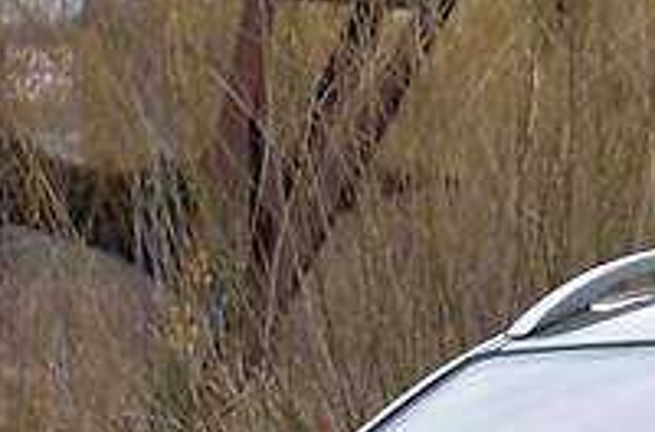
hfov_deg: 4.9
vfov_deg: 3.2
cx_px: 802
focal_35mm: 421
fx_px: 7636
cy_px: 812
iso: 400
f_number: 5.3
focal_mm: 70
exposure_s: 1/80
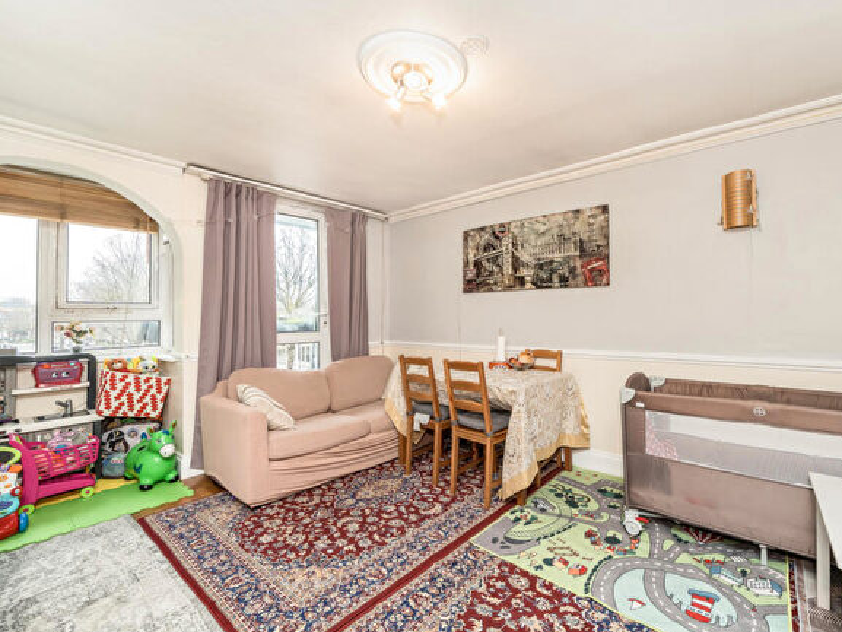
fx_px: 341
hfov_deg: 101.9
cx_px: 452
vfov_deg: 85.6
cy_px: 294
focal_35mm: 14
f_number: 9
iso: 800
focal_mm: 12
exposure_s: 1/20
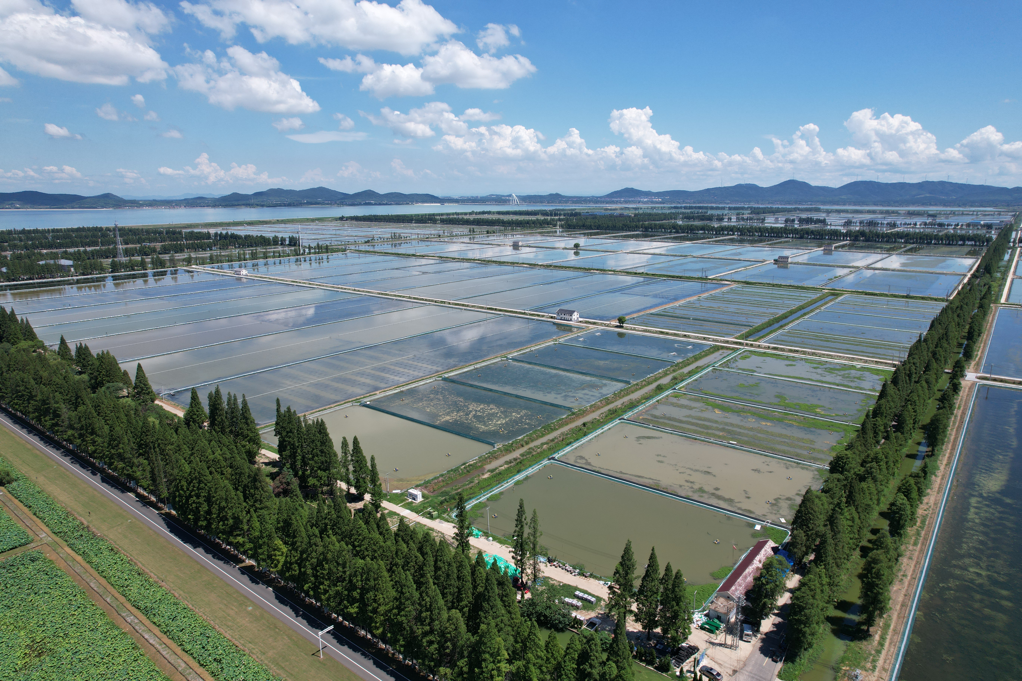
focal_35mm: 22
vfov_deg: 57.2
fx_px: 625
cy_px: 340
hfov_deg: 78.6
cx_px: 511
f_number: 2.8
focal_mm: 8.38
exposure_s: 1/2000
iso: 110
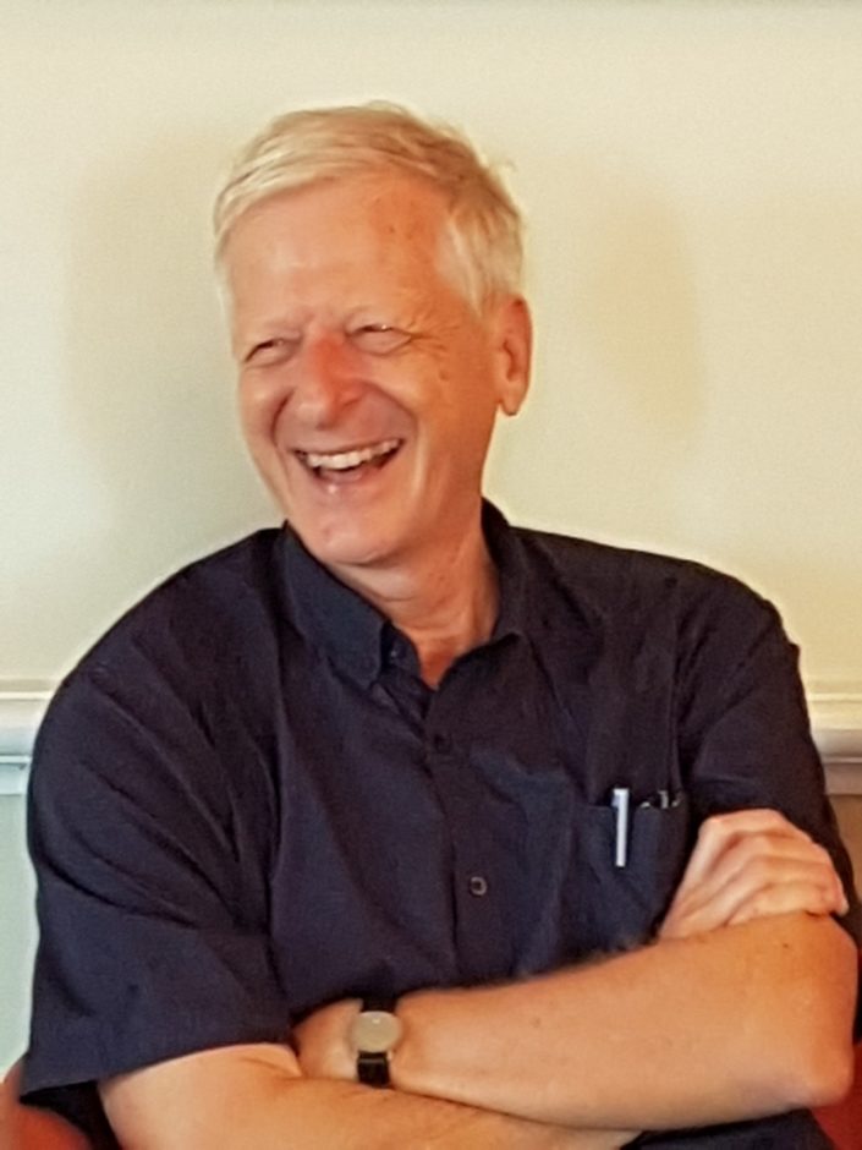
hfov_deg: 53.1
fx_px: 863
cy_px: 575
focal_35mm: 26
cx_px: 431
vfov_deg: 67.3
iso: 160
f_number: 1.7
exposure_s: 1/50
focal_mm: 4.2
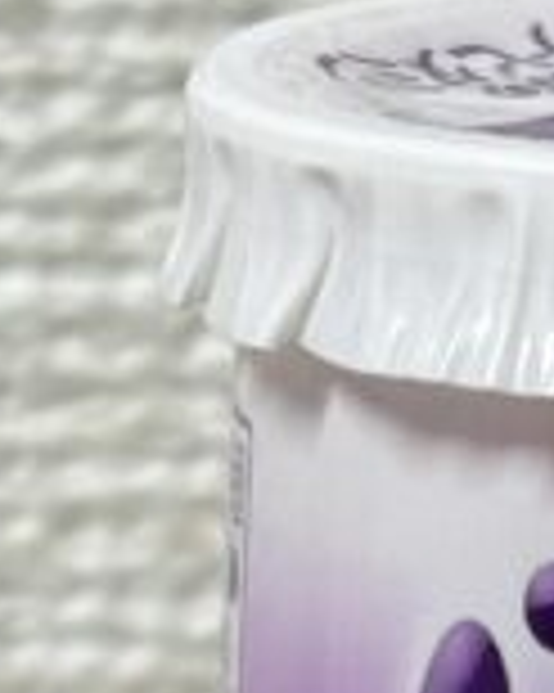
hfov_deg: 4.9
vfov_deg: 6.1
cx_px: 793
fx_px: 6401
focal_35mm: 312
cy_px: 1053
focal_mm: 6.76
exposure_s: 1/94
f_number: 1.78
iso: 64
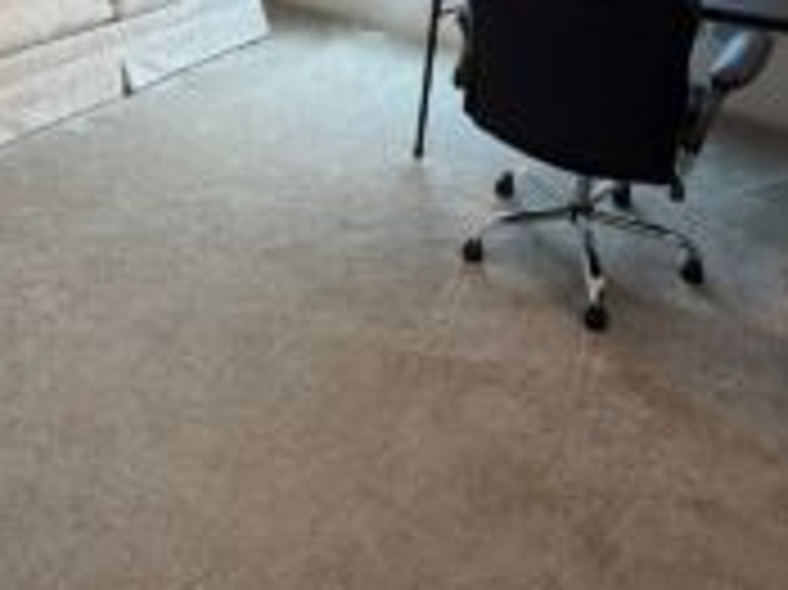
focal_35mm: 32
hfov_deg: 56.7
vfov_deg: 39.7
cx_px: 347
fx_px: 728
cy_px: 23
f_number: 2.2
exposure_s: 1/120
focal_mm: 2.22
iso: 250
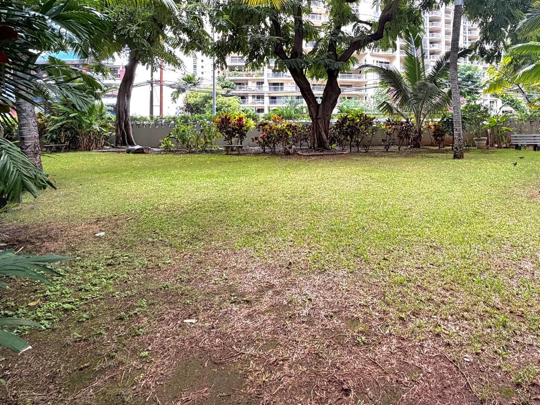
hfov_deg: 77.6
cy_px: 118
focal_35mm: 21
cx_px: 337
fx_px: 328
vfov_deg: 61.0
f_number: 2.2
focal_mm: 2.22
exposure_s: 1/121
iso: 125
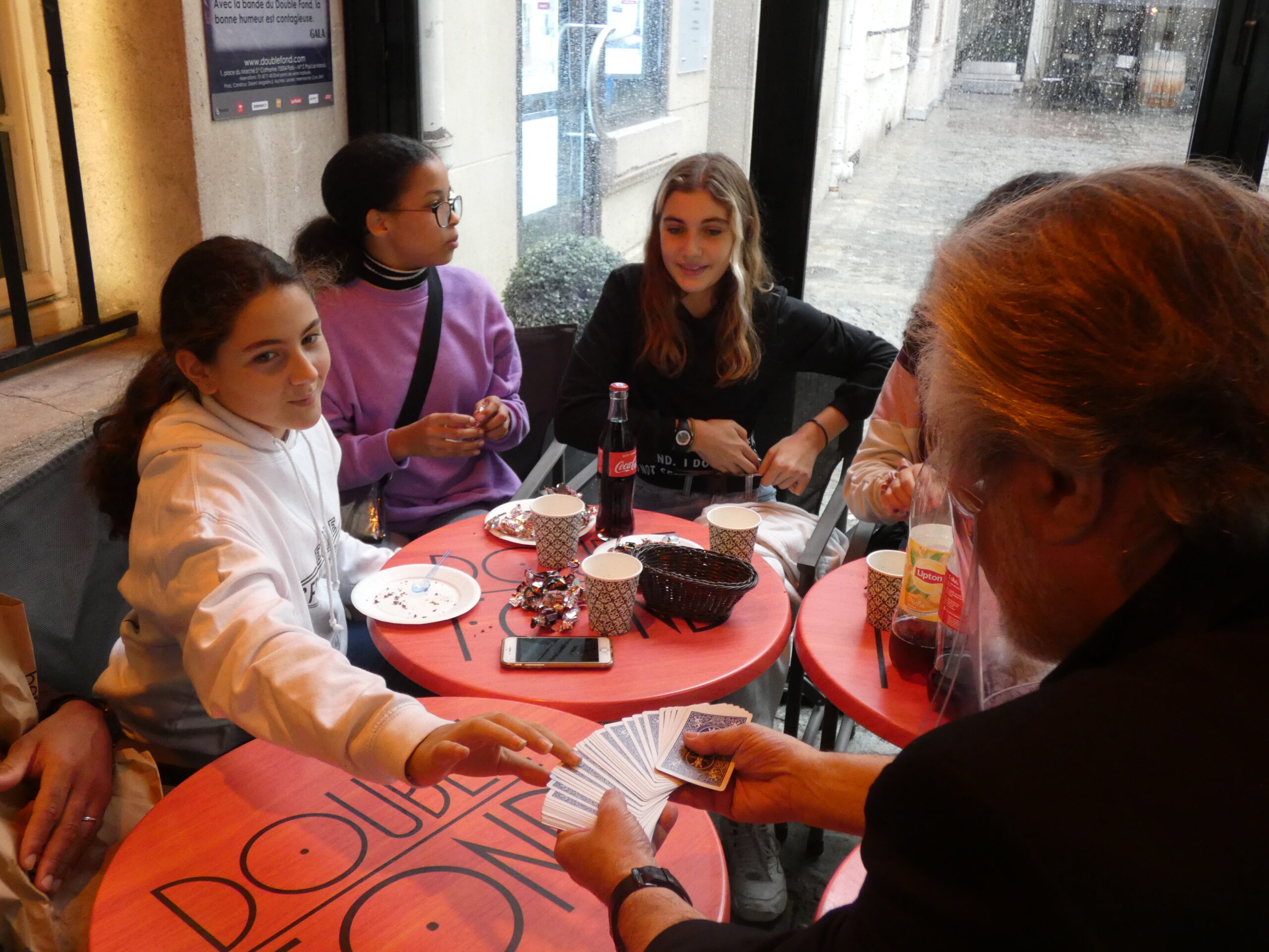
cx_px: 634
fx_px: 1173
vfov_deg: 44.2
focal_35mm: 32
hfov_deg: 56.8
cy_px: 476
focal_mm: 5.8
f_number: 3.4
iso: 500
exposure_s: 1/80
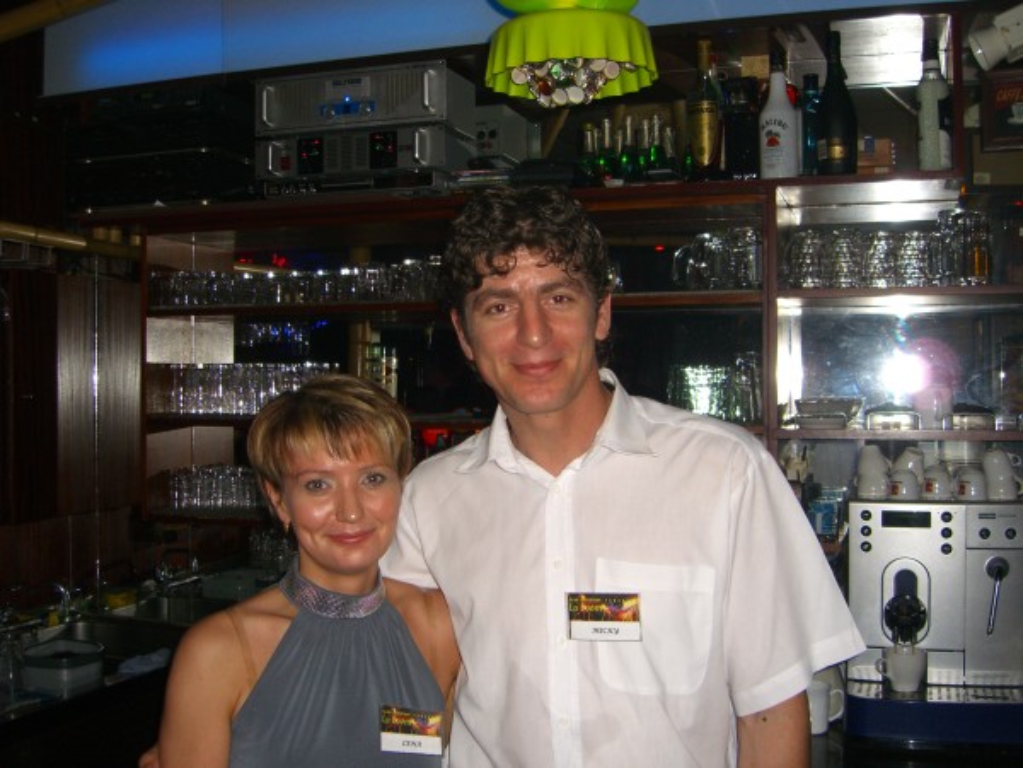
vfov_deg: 37.7
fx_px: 1123
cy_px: 384
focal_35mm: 38
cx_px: 512
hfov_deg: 49.0
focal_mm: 7.9
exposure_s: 1/60
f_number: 2.8
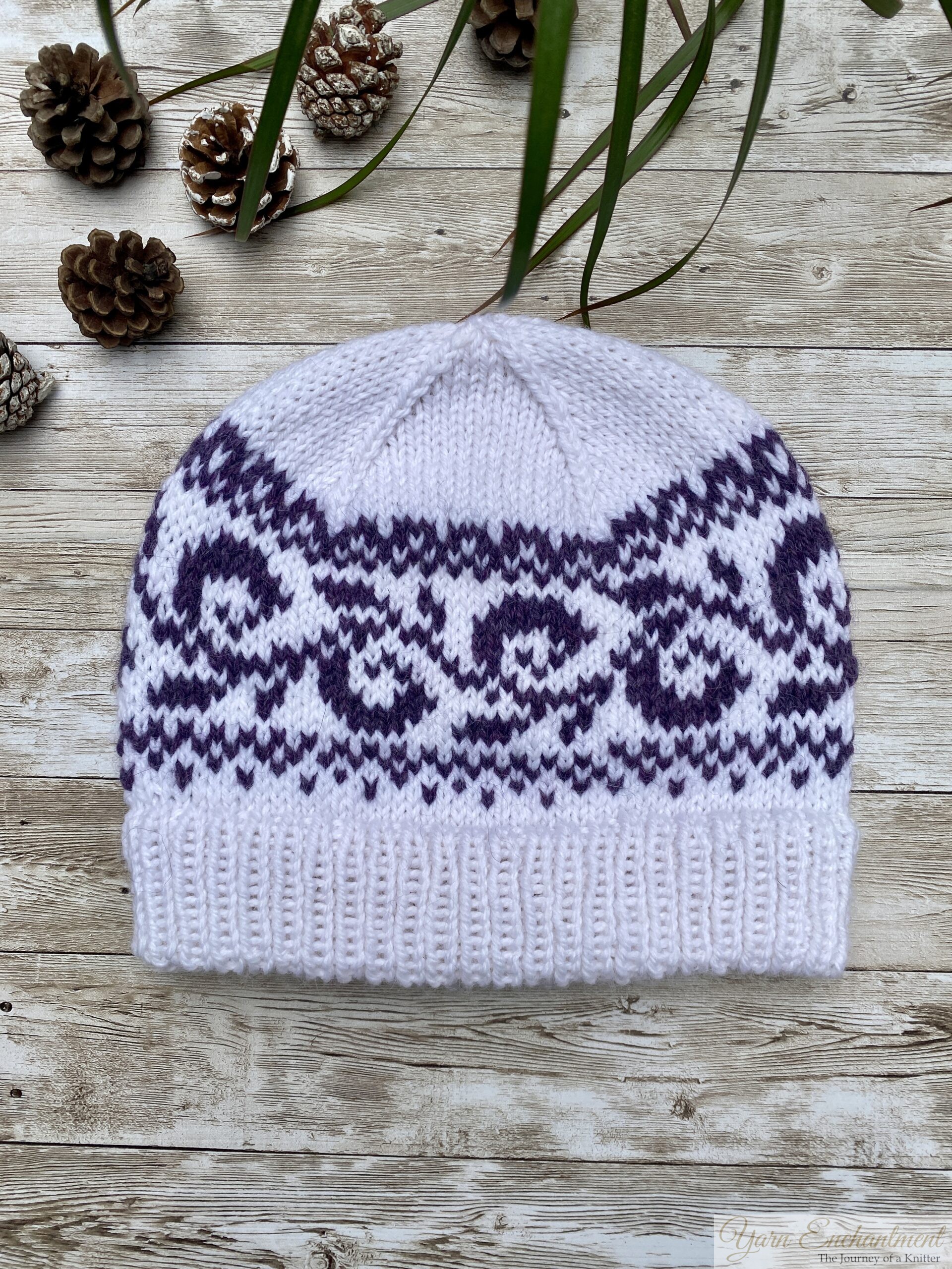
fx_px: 953
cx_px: 476
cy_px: 634
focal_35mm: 26
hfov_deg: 53.1
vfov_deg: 67.3
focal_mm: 4.25
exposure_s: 1/568
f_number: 1.8
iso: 32
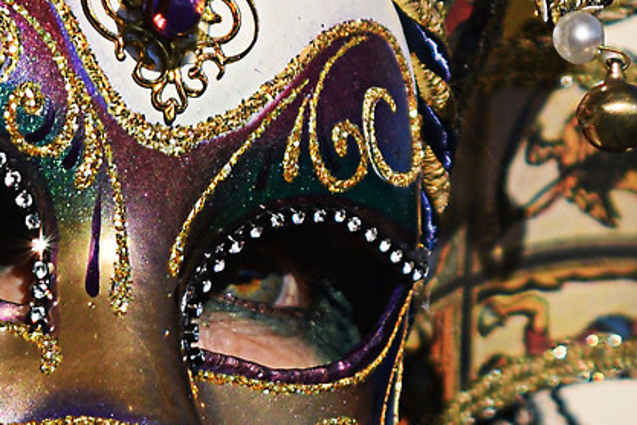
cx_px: 713
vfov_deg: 1.4
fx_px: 16808
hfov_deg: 2.2
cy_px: 483
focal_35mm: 950
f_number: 3.5
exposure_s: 1/4000
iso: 200
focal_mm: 110
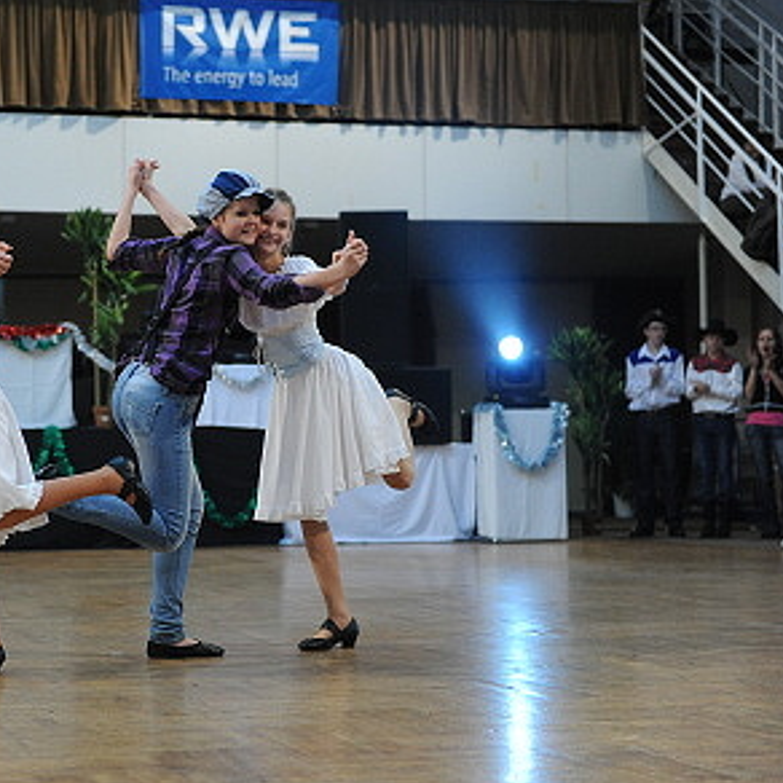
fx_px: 2073
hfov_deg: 21.2
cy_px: 396
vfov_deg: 21.4
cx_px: 185
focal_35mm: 81
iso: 3200
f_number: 2.8
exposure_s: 1/200
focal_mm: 62
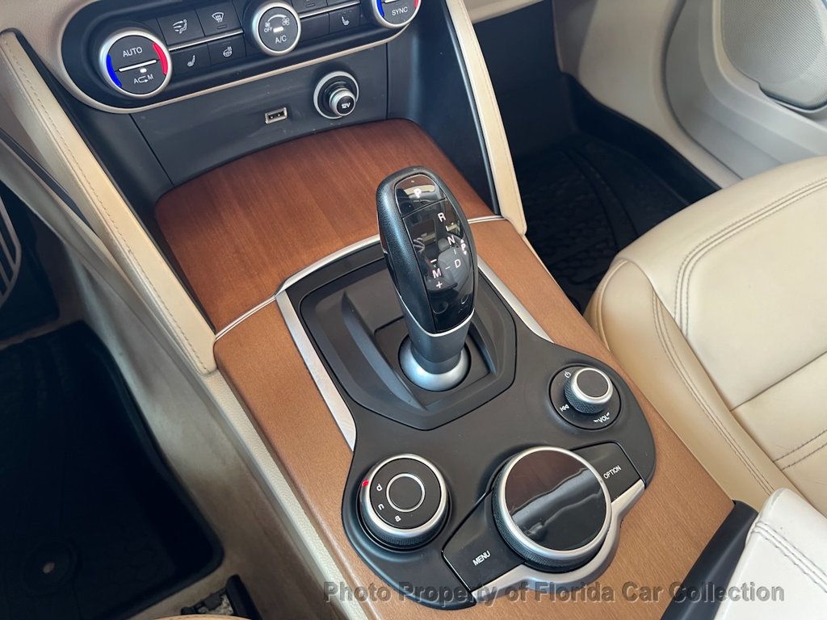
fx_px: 621
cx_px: 414
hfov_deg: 67.3
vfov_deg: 53.1
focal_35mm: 26
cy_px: 310
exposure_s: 1/60
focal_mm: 5.7
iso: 250
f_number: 1.5
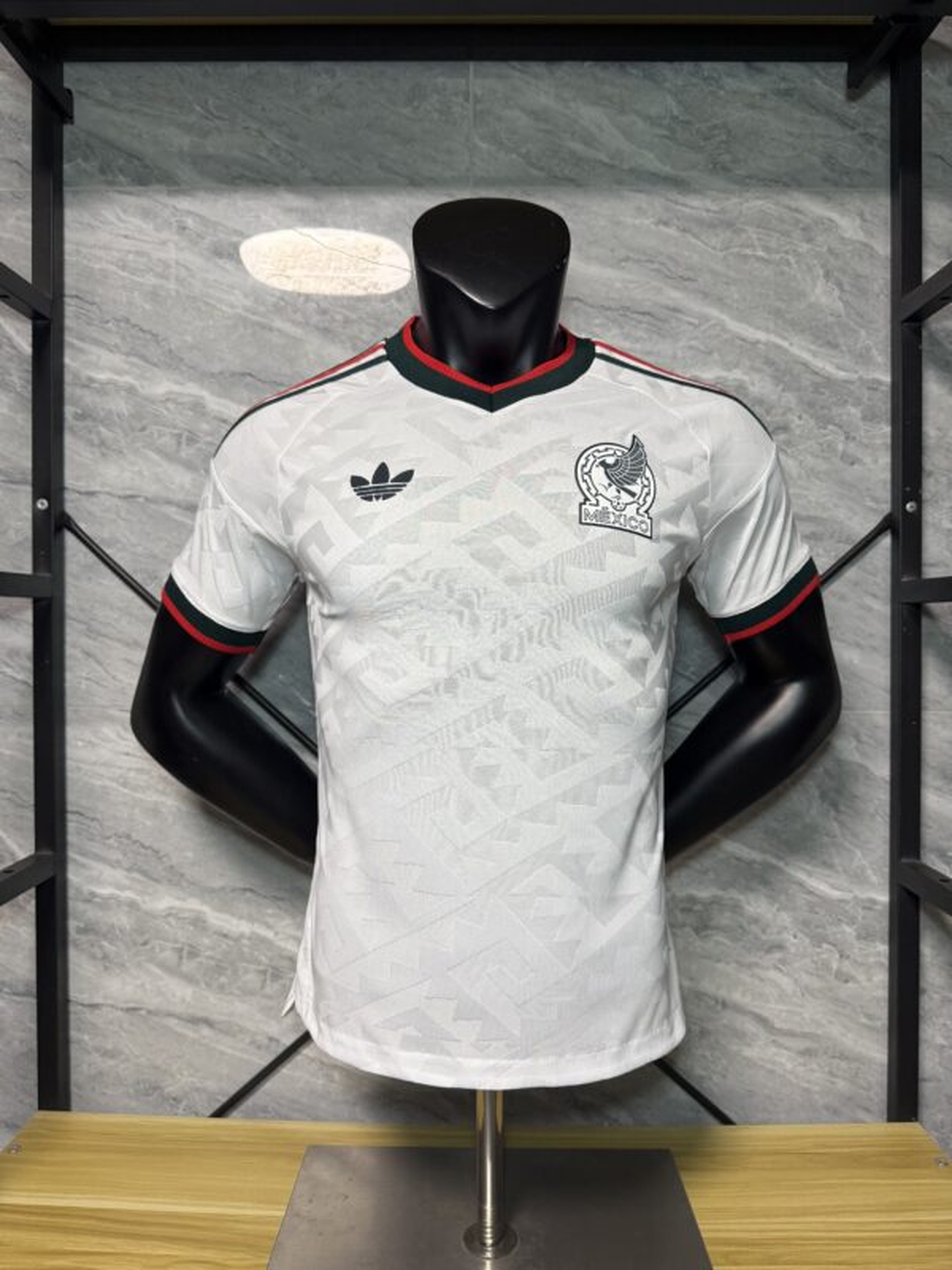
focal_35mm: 24
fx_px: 880
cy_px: 635
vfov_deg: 71.6
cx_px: 476
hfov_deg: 56.8
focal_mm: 6.76
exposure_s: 1/100
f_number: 1.78
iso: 160
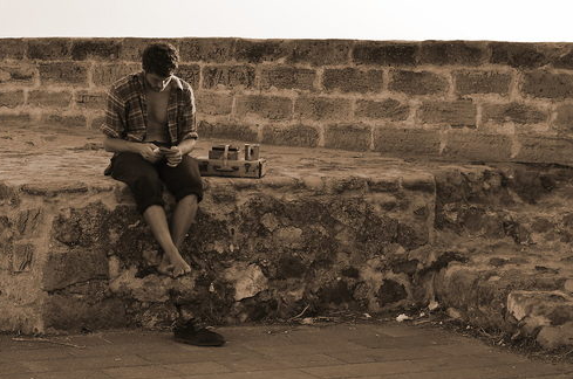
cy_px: 166
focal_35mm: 92
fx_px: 1461
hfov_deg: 22.2
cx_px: 268
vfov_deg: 14.8
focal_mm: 50
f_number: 8
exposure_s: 1/250
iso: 200
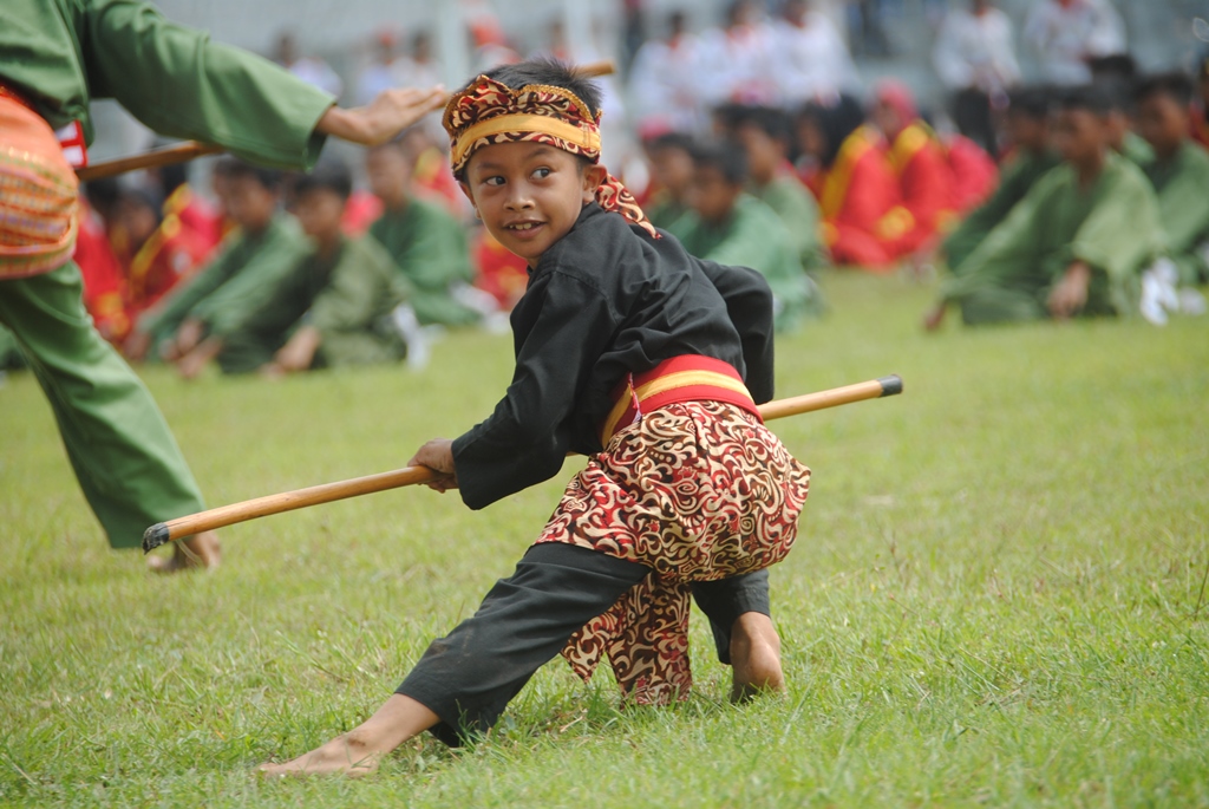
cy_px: 404
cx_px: 604
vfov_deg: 4.0
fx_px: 11598
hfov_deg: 6.0
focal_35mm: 345
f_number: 5.6
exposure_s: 1/200
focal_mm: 230
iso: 100
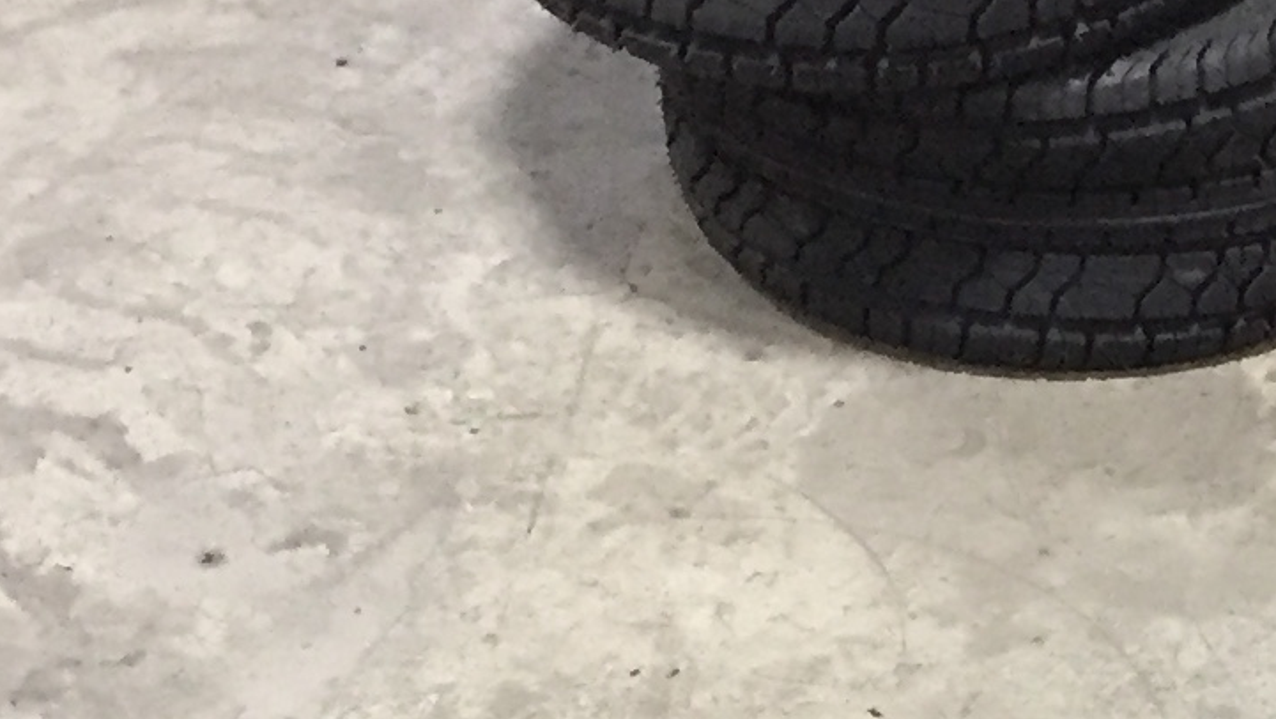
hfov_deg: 14.4
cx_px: 1632
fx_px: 4840
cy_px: 2065
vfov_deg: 7.6
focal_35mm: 143
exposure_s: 1/30
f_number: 2.2
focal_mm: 4.15
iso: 160
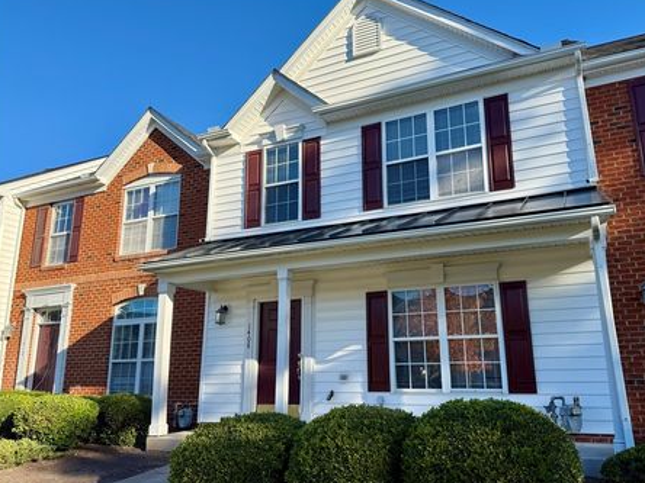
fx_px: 503
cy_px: 255
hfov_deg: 65.2
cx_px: 349
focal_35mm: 27
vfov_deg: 51.3
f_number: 1.78
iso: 80
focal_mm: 6.76
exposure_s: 1/2169
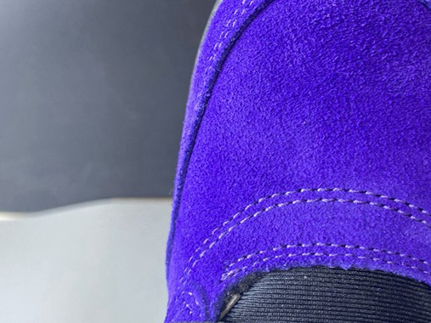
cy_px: 113
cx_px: 311
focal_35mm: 41
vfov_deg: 34.9
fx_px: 510
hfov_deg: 44.6
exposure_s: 1/50
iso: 200
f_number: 1.8
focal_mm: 4.25
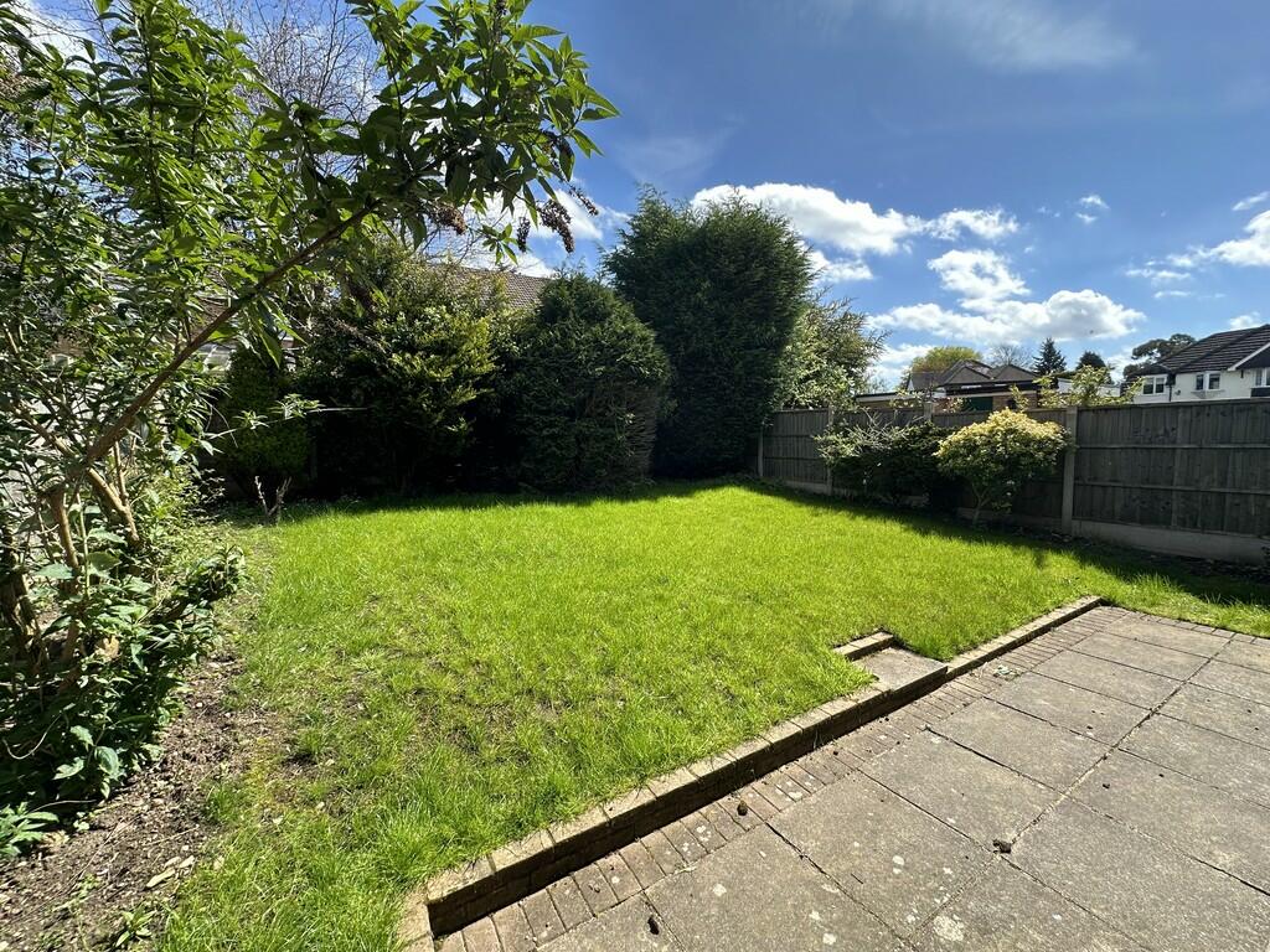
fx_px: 514
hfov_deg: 102.1
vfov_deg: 85.7
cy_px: 476
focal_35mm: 14
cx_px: 635
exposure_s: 1/666
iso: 40
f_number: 2.2
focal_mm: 2.22
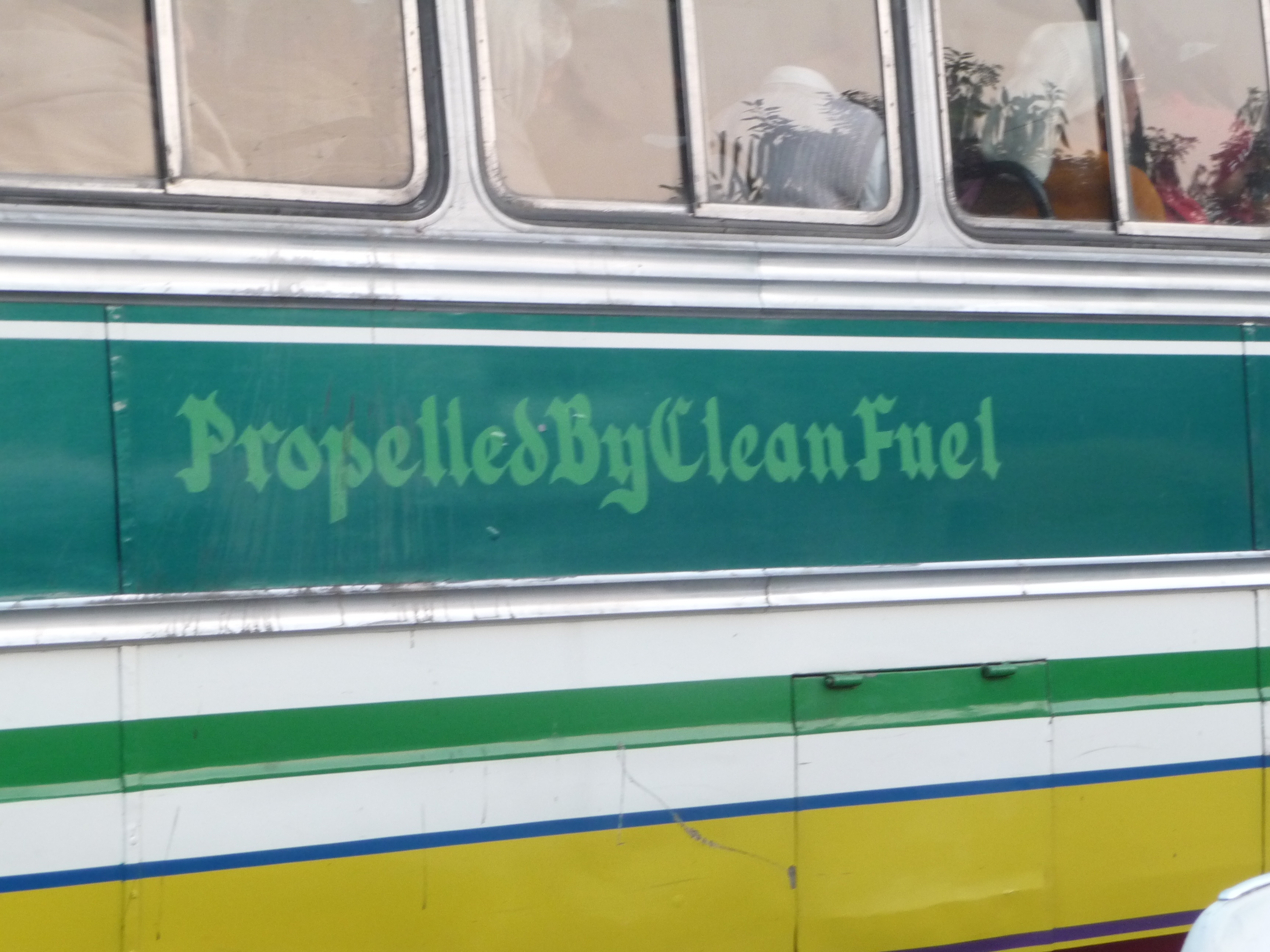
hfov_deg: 20.4
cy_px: 476
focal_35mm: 96
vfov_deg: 15.4
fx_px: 3522
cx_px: 635
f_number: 4.7
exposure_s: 1/50
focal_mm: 16.3
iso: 320
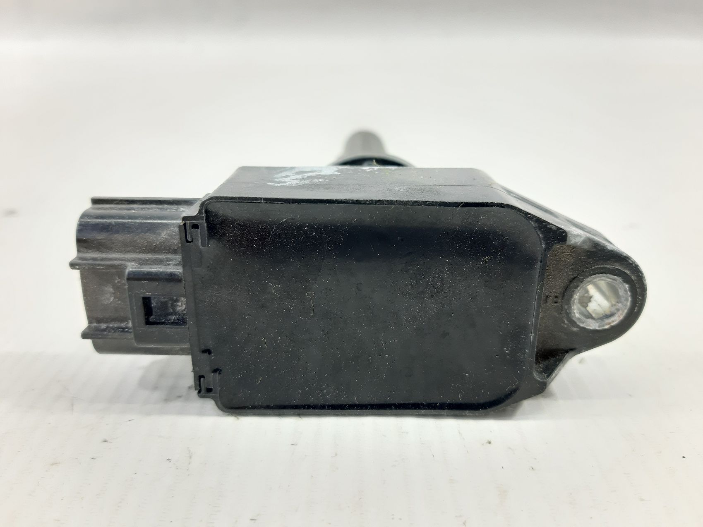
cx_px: 352
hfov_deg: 65.3
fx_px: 548
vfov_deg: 51.3
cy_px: 264
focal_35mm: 27
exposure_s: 1/50
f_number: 1.7
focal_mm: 3.93
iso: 200
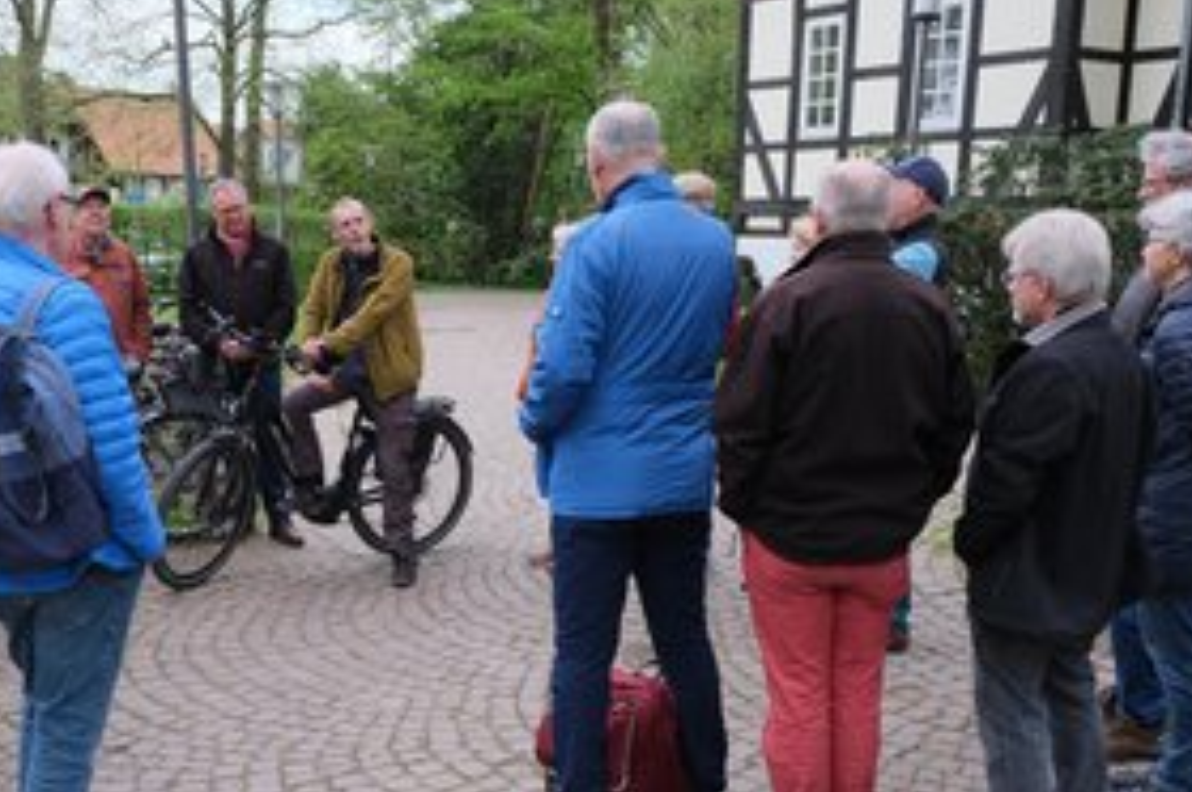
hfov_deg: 48.2
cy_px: 481
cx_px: 477
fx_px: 1323
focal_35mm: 40
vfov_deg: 33.2
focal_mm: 18.8
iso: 1250
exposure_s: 1/200
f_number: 7.1
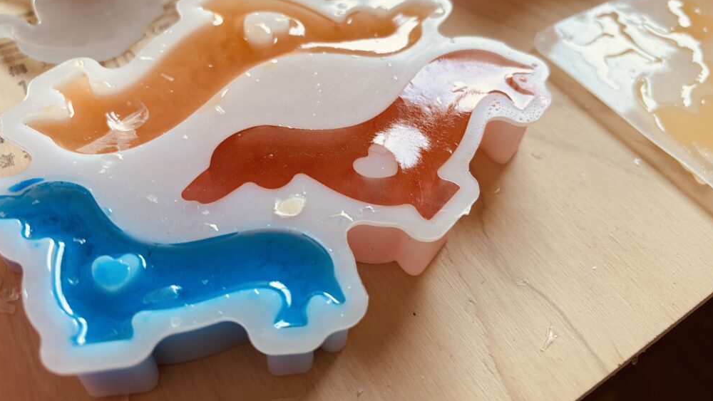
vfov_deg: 39.8
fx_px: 548
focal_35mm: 29
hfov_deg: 66.1
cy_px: 140
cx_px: 357
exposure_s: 1/99
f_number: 1.6
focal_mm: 5.96
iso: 125
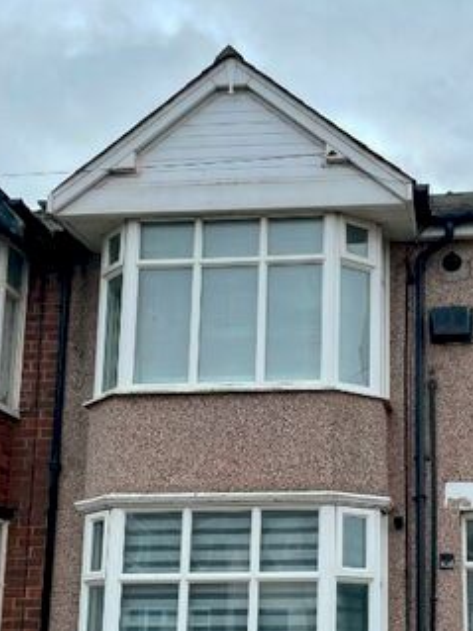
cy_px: 452
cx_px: 354
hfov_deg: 25.3
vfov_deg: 33.3
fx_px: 1039
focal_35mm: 57
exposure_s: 1/1261
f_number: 1.6
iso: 32
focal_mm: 4.2
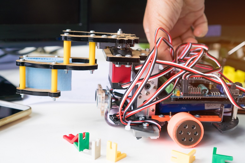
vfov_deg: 25.7
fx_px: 357
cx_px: 122
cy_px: 82
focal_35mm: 52
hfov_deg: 37.9
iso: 100
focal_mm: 35
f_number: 4.5
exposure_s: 1/25
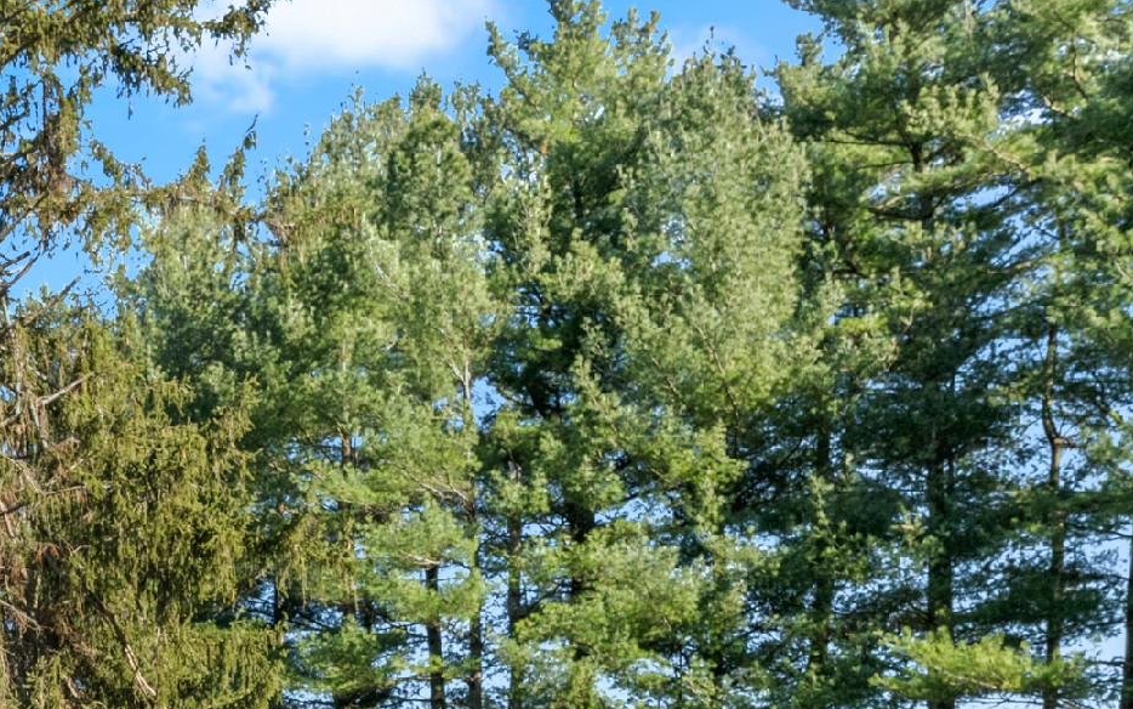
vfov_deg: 19.6
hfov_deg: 29.3
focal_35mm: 57
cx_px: -301
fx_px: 1775
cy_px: 1071
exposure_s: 1/250
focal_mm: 19.5
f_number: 9
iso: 250
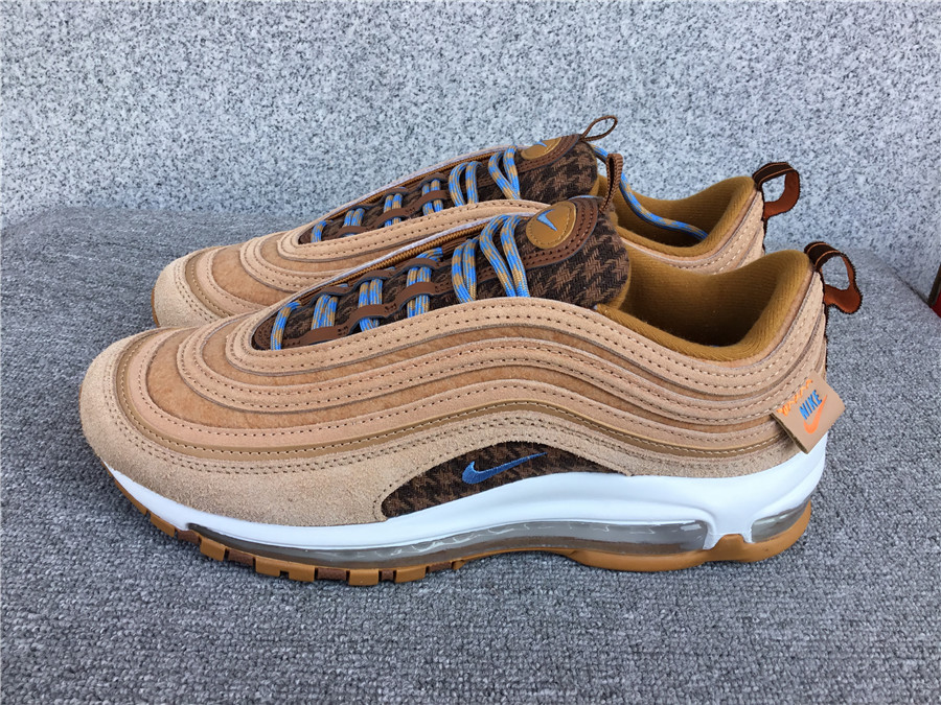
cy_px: 352
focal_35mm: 31
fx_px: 843
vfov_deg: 45.4
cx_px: 470
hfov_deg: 58.4
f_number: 2.4
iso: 25
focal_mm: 3.3
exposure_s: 1/275
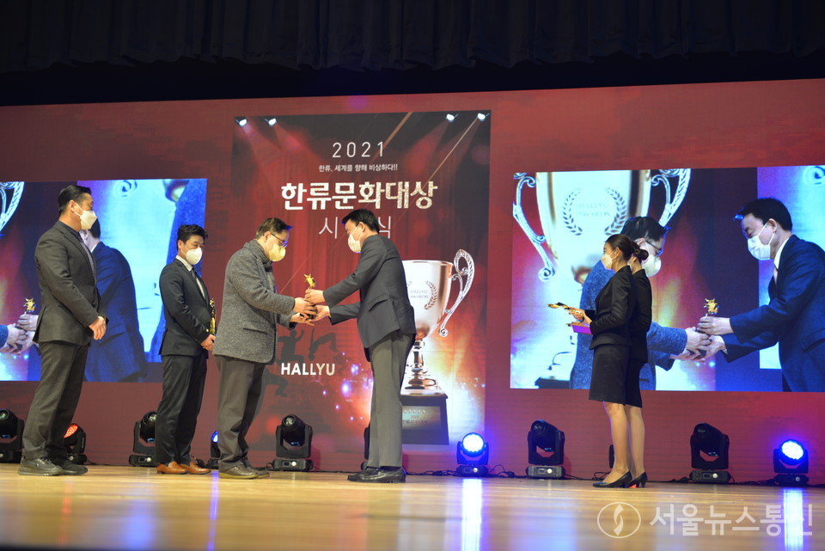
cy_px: 276
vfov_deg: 26.0
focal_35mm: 52
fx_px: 1192
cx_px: 412
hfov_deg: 38.2
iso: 450
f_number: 2.8
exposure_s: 1/50
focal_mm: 52
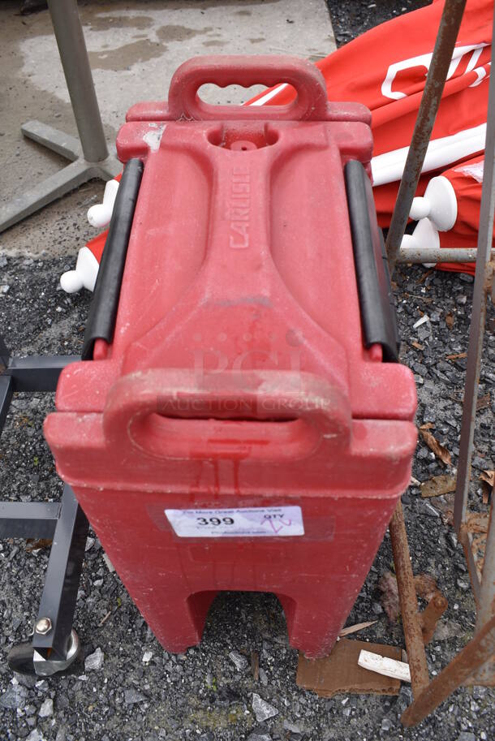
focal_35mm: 32
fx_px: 649
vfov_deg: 59.5
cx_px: 248
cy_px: 370
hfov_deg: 41.8
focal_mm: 21
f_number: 6.3
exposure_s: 1/250
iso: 200
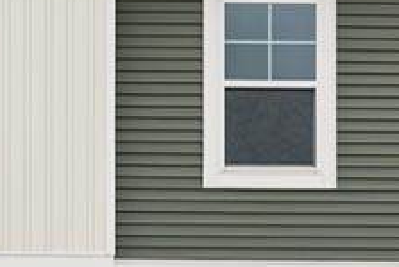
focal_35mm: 110
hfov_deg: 18.0
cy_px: 269
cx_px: -20
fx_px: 1220
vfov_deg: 12.3
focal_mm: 24
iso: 160
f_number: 7.1
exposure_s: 1/400
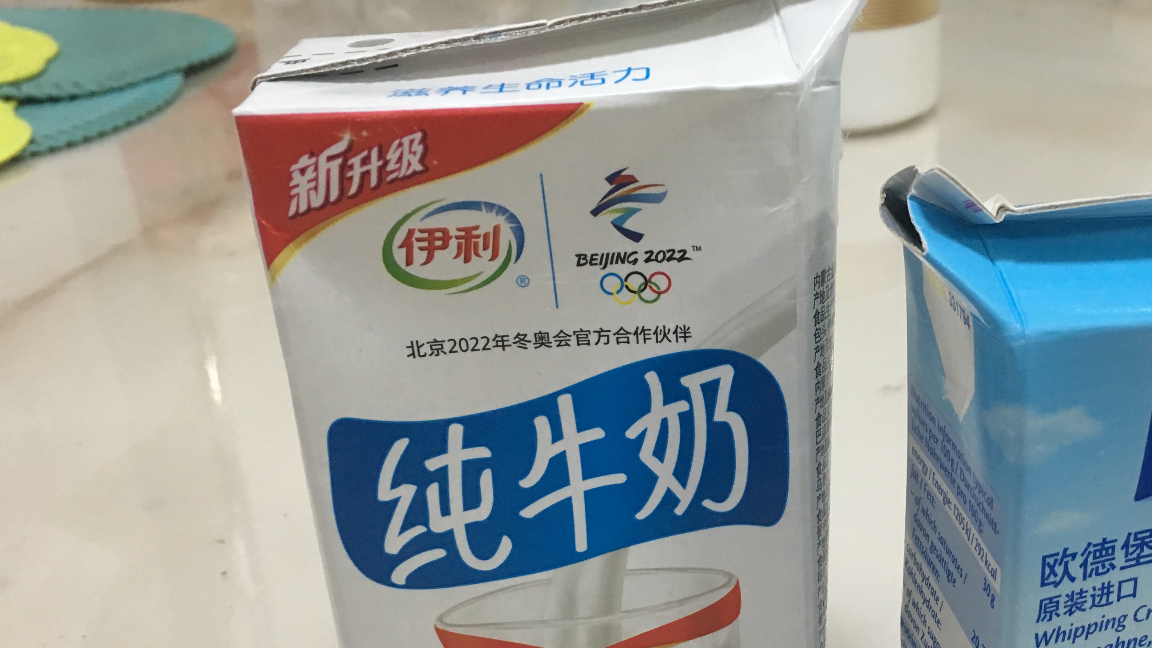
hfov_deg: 42.5
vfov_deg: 25.1
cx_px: 854
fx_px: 1436
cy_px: 497
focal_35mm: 47
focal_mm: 4.15
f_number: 2.2
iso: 125
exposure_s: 1/33
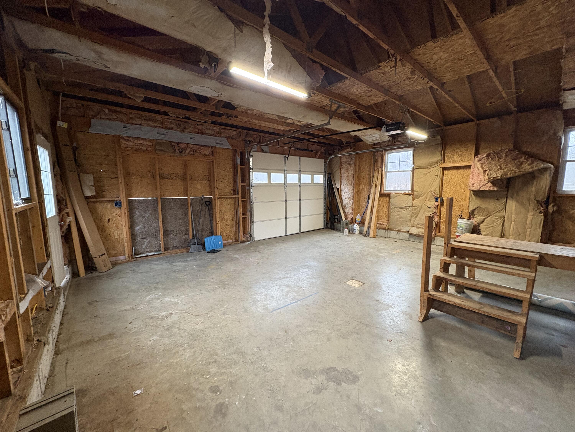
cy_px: 216
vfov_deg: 85.7
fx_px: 233
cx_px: 288
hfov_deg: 102.1
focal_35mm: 14
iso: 400
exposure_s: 1/60
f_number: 2.2
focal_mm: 2.22
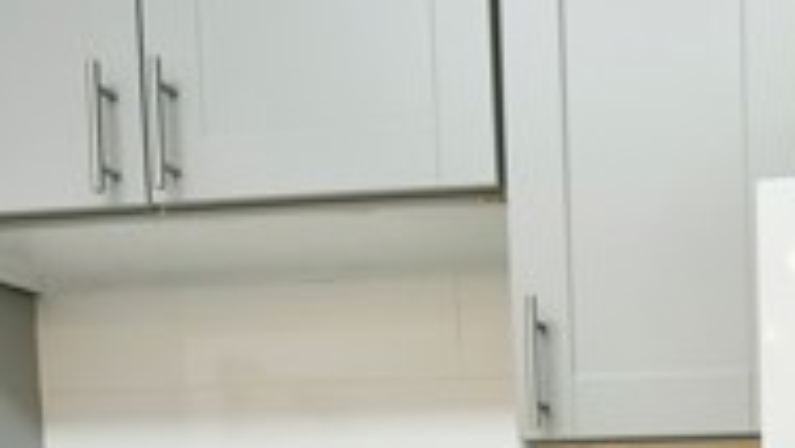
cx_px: 943
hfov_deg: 33.8
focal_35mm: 50
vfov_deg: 20.6
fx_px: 1055
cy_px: 666
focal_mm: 14
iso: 100
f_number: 2.8
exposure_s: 1/25
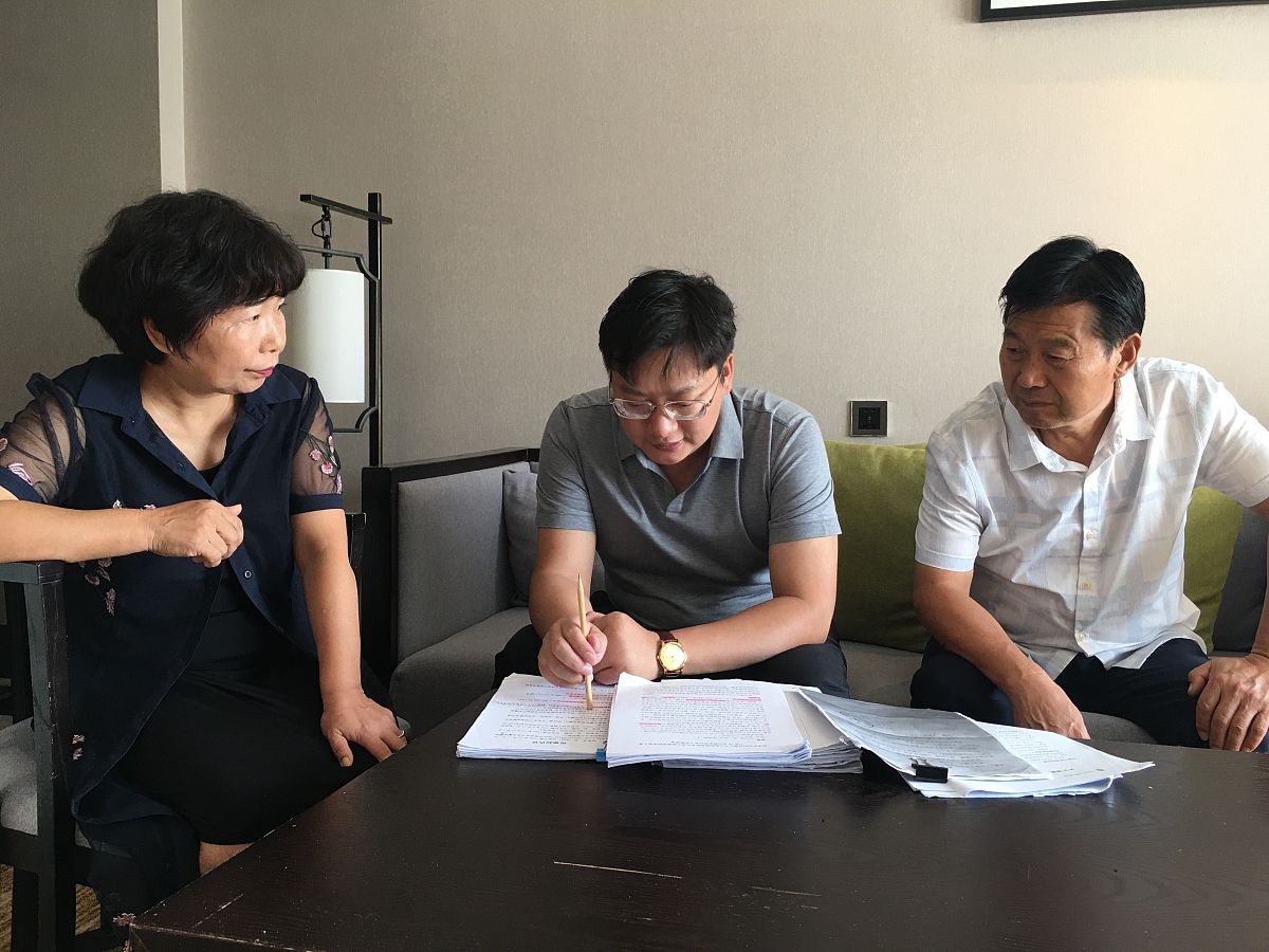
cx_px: 634
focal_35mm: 29
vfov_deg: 48.2
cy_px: 476
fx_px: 1063
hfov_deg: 61.7
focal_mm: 4.15
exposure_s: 1/33
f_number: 2.2
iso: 40
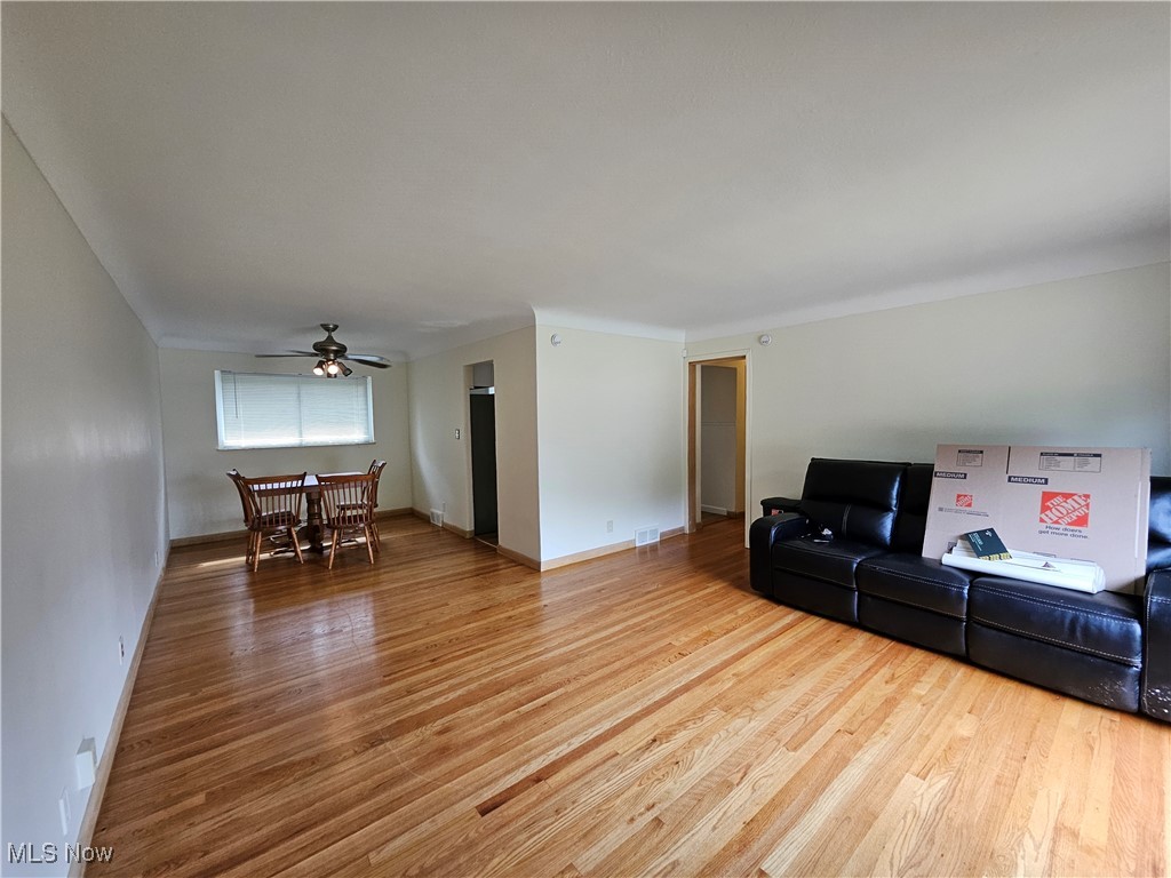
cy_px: 439
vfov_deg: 89.9
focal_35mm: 13
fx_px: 440
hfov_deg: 106.2
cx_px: 586
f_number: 2.2
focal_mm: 1.74
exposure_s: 1/60
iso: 80
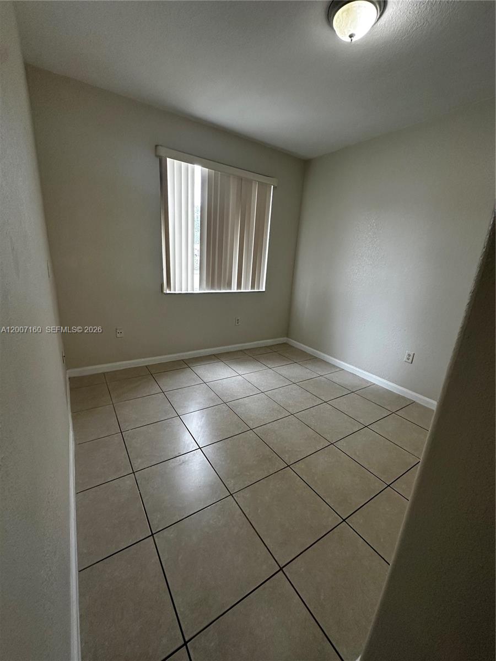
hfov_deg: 85.7
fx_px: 267
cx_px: 248
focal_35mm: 14
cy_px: 330
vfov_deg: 102.1
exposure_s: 1/120
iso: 200
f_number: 2.2
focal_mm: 2.22
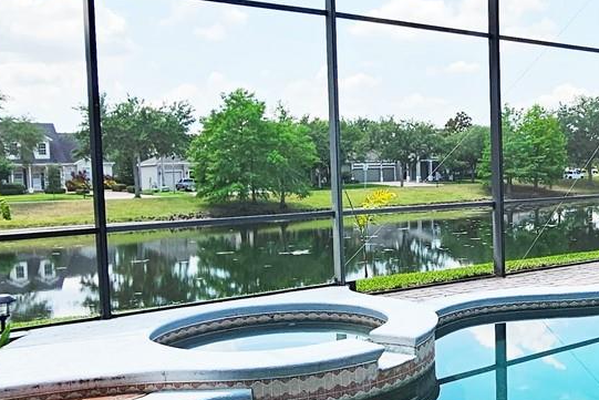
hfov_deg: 45.9
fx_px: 666
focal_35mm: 40
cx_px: 479
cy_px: 194
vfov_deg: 33.4
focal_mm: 2.2
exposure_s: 1/1000
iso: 64
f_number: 2.2
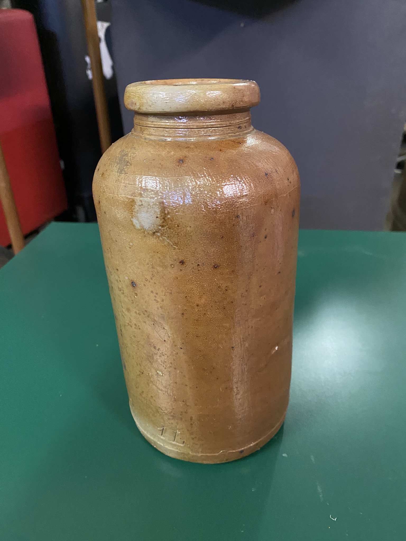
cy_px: 270
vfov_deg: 67.3
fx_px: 407
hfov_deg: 53.1
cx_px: 203
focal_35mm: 26
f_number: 1.8
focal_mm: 4.25
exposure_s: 1/25
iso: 640
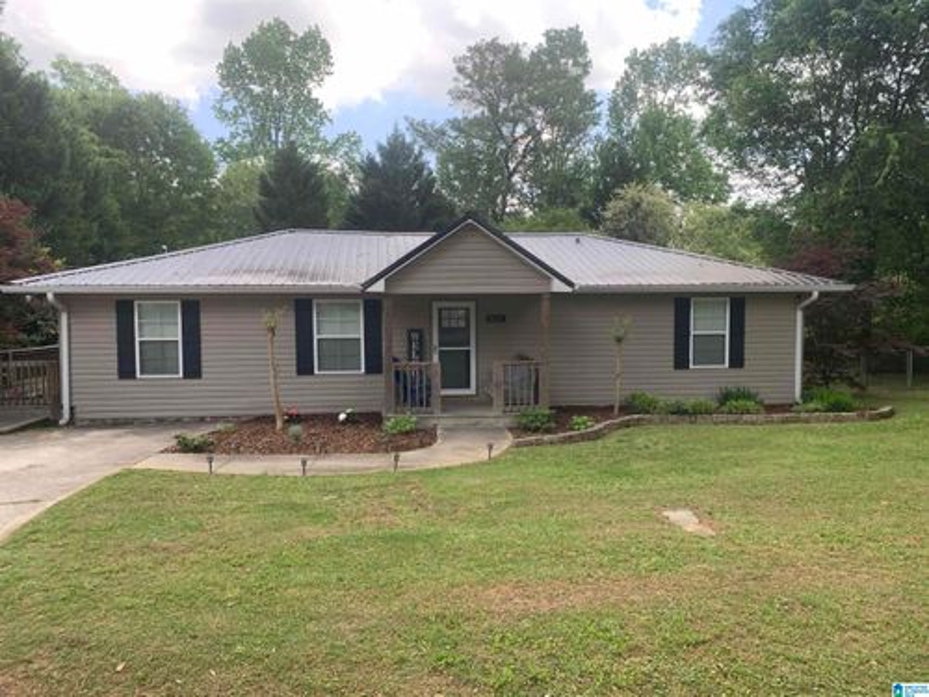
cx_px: 464
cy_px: 348
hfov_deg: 67.3
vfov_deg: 53.1
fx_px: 698
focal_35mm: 26
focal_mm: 4.25
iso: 25
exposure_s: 1/334
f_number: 1.8
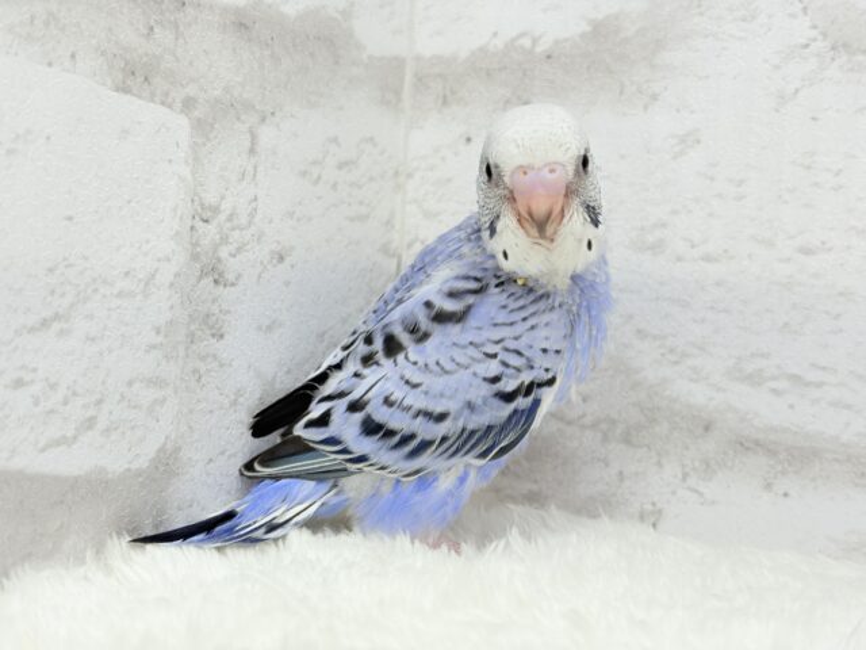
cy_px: 325
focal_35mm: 52
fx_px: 1301
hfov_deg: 36.8
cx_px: 433
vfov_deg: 28.0
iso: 40
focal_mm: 5.96
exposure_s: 1/50
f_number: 1.6
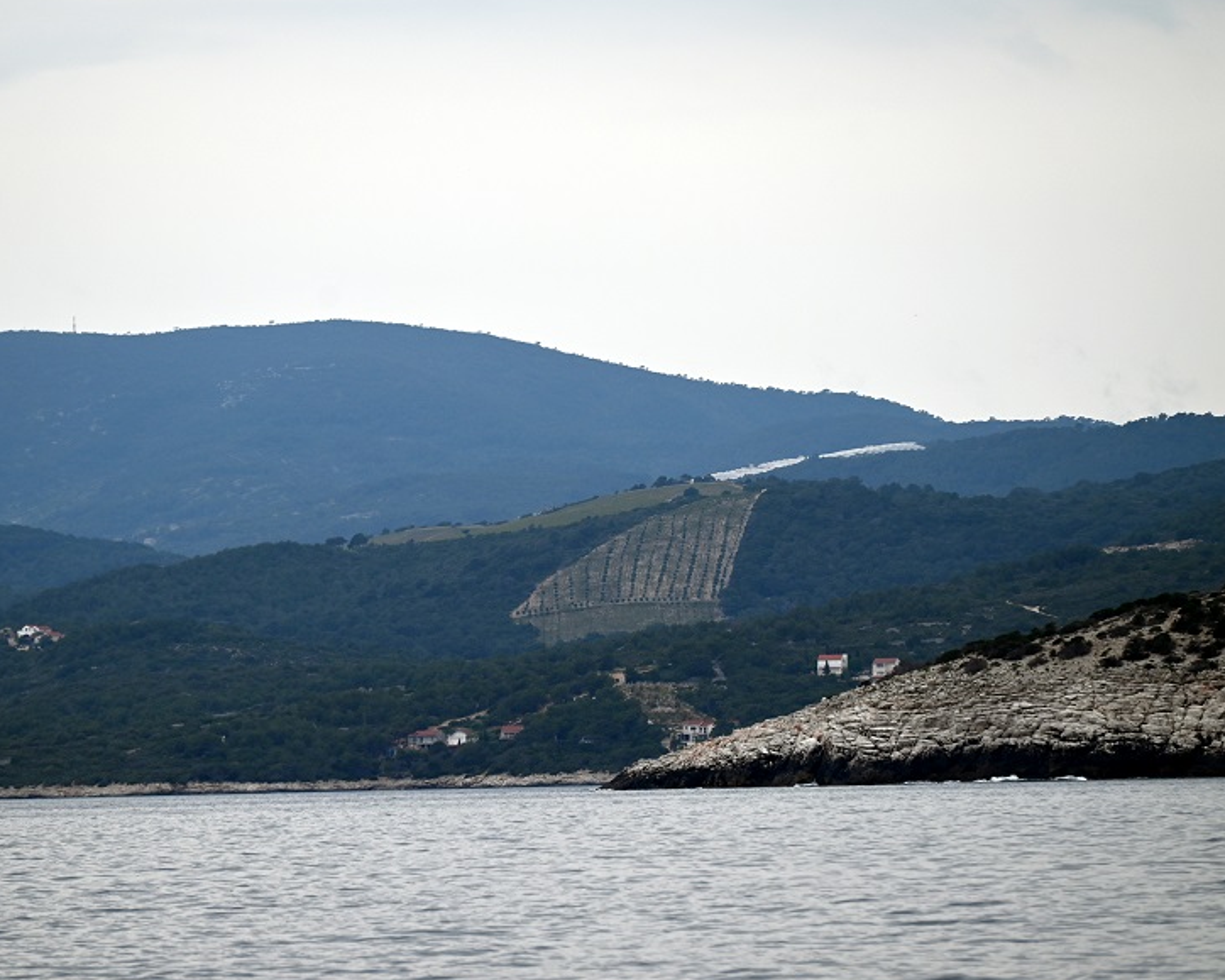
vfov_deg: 5.7
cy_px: 511
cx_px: 570
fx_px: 9824
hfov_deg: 7.1
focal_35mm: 271
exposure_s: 1/1000
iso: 160
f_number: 5.6
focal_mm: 220
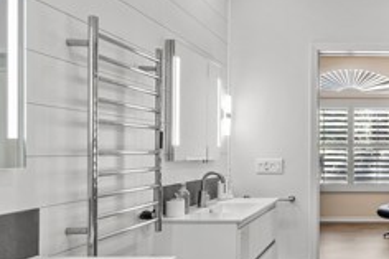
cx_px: 368
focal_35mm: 38
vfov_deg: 35.0
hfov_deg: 44.8
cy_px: 144
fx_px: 410
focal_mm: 14
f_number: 9
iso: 100
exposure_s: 1.3
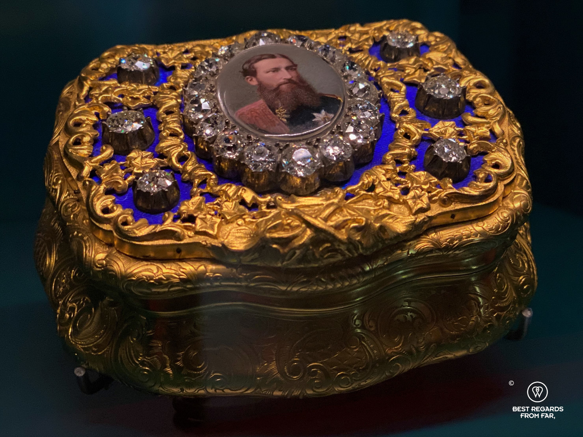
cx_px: 292
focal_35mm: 52
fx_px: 876
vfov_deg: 28.0
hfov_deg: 36.8
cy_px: 218
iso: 400
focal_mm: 6
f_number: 2
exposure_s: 1/40
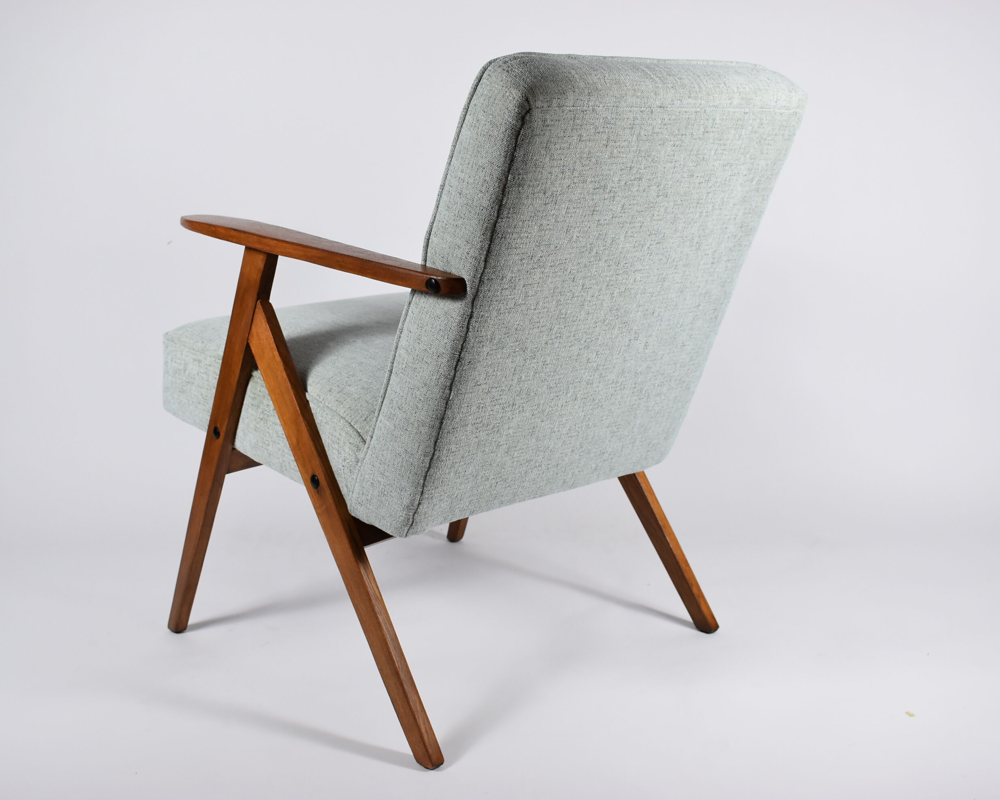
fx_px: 1260
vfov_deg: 35.2
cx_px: 456
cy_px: 401
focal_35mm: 43
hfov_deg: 43.3
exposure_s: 1/125
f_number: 5.6
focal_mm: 25
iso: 800
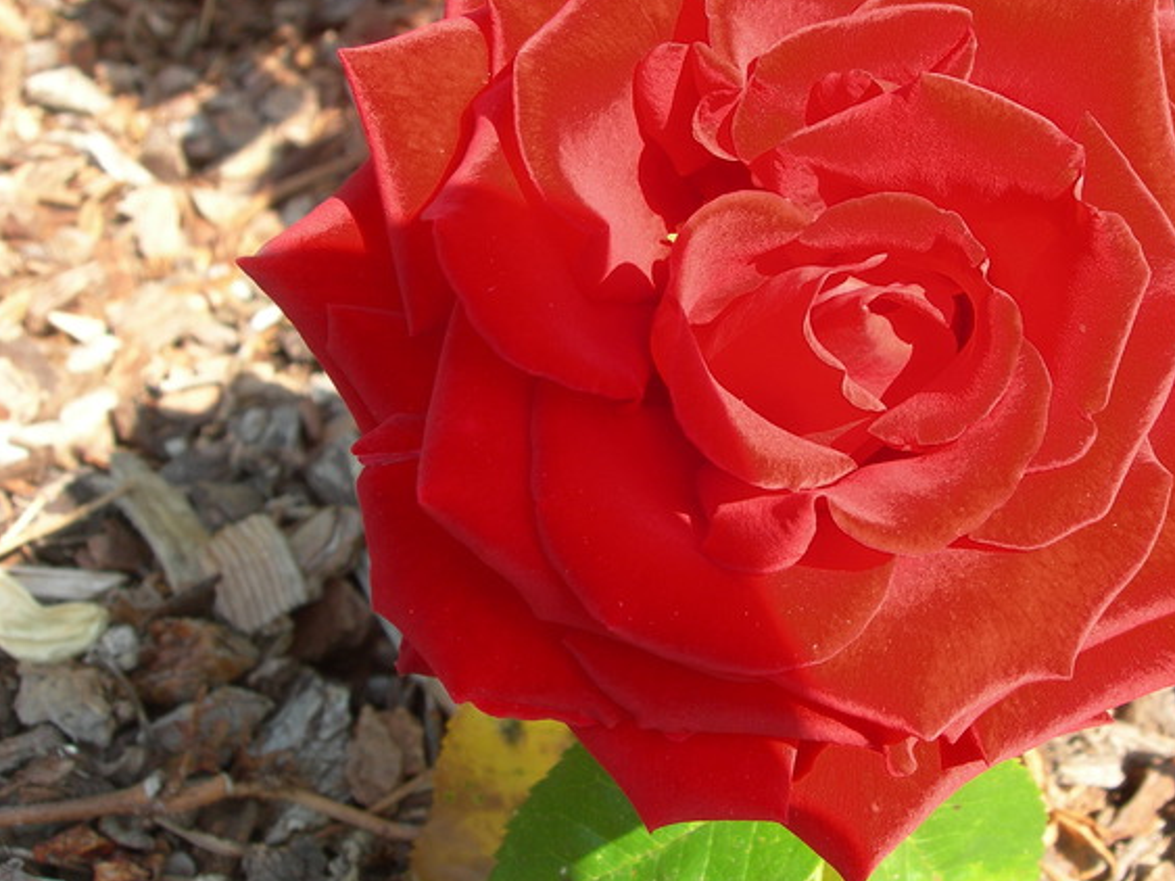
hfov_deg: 35.3
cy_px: 344
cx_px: 766
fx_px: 1833
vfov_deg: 27.0
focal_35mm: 54
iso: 50
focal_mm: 7.8
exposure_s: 1/128
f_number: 4.8
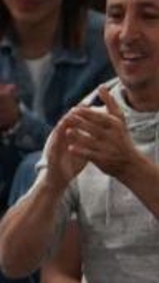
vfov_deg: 1.0
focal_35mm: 2183
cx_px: -73
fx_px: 16386
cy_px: 336
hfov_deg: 0.6
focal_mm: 198
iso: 1600
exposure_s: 1/1000
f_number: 2.8
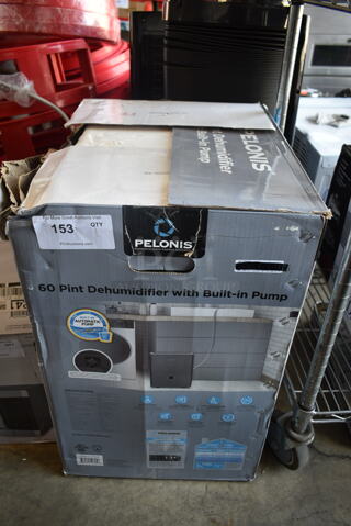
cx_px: 176
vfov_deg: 67.4
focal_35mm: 27
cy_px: 263
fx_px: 394
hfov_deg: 48.0
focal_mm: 18
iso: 180
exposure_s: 1/30
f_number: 3.5
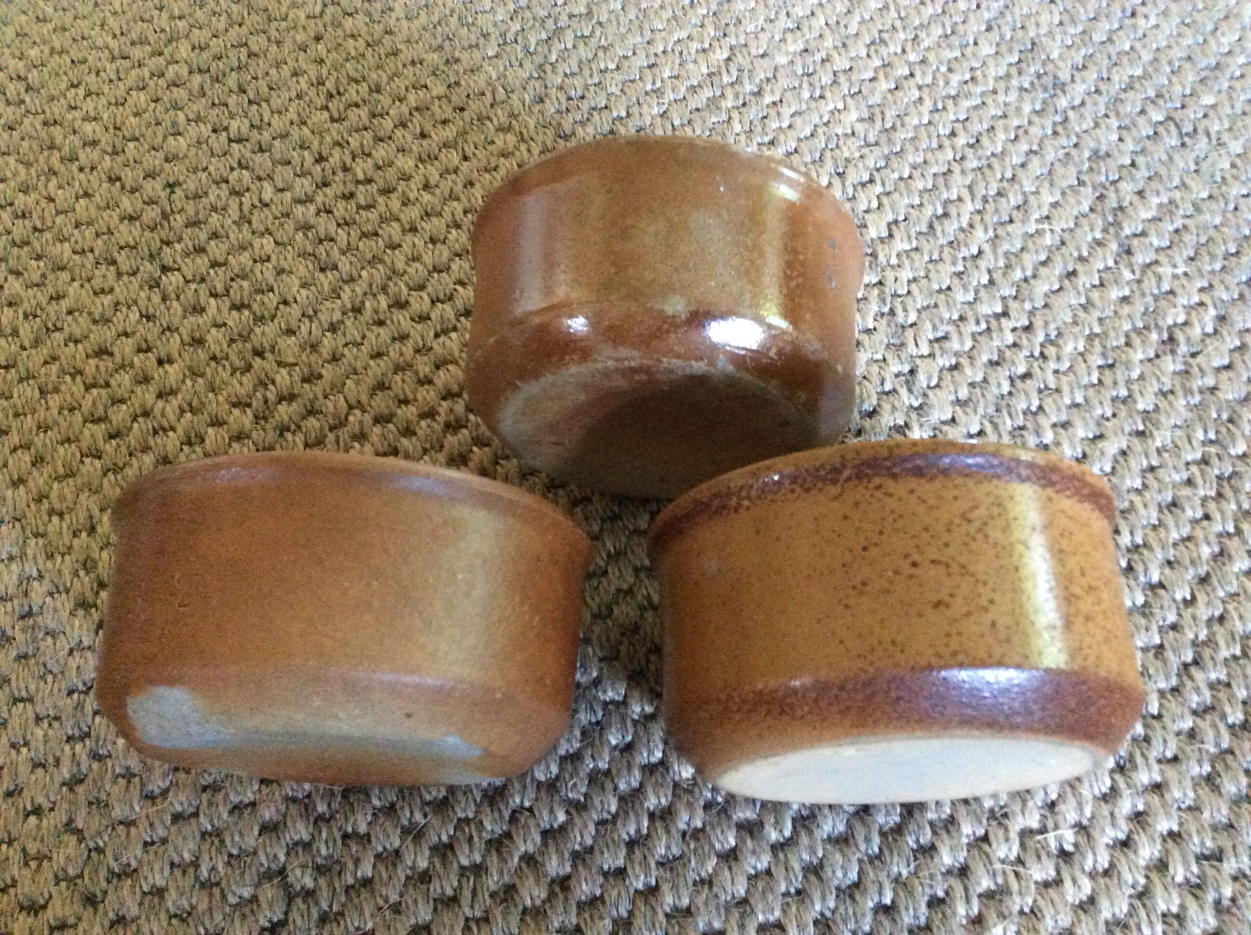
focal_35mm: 32
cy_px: 468
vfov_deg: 44.1
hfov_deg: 56.9
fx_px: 1155
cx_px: 626
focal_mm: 3.3
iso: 400
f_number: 2.4
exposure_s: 1/17
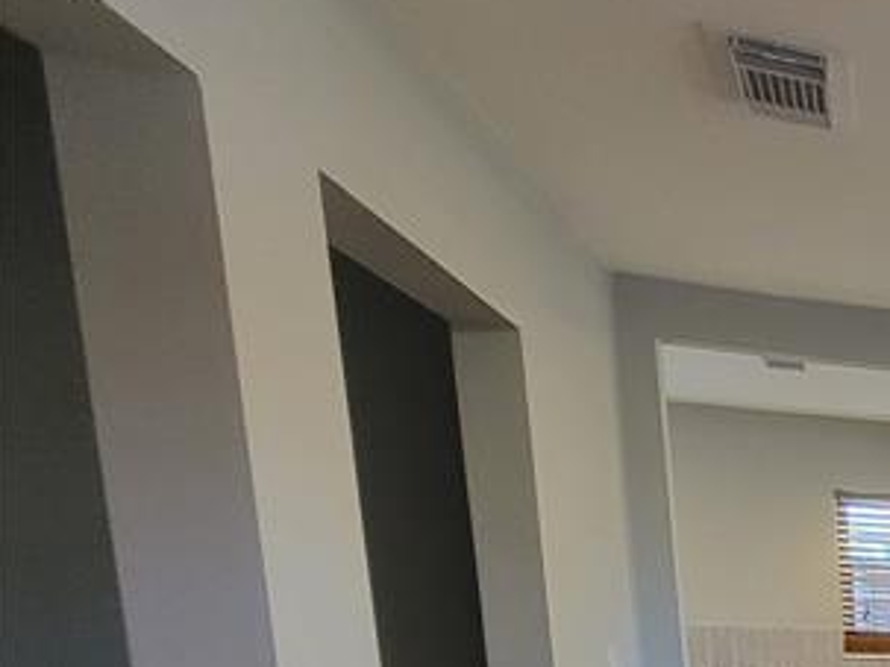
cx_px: 1501
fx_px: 1131
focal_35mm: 44
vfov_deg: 28.1
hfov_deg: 24.6
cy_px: 826
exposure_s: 1/60
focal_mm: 2.2
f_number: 2.2
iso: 320
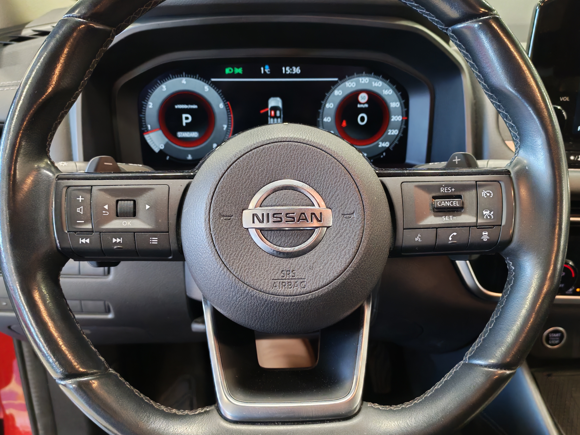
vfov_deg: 42.9
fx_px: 553
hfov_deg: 55.4
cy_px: 218
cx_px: 290
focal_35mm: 33
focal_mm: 6.12
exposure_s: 1/50
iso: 1800
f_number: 1.9
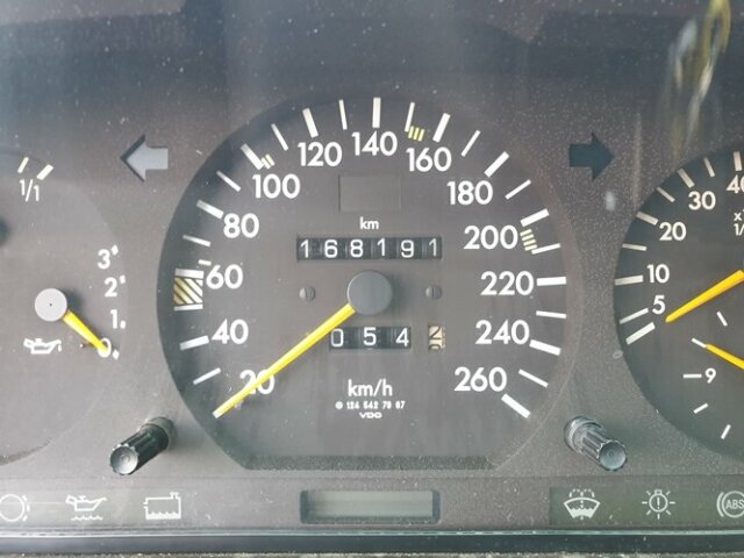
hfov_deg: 67.3
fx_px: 559
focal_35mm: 26
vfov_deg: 53.1
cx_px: 372
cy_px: 279
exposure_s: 1/50
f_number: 2.4
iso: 320
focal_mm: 4.3
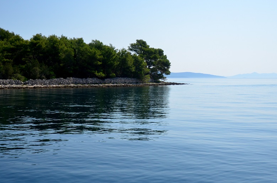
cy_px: 94
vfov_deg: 29.1
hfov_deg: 42.8
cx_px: 155
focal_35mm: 46
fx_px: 353
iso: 400
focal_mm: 24
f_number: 4
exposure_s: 1/5000
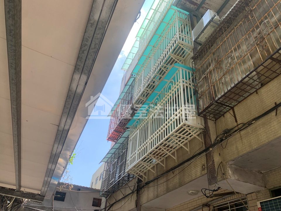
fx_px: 211
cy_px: 106
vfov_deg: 53.1
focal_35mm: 26
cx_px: 140
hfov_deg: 67.3
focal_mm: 4.25
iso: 25
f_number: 1.8
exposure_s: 1/379
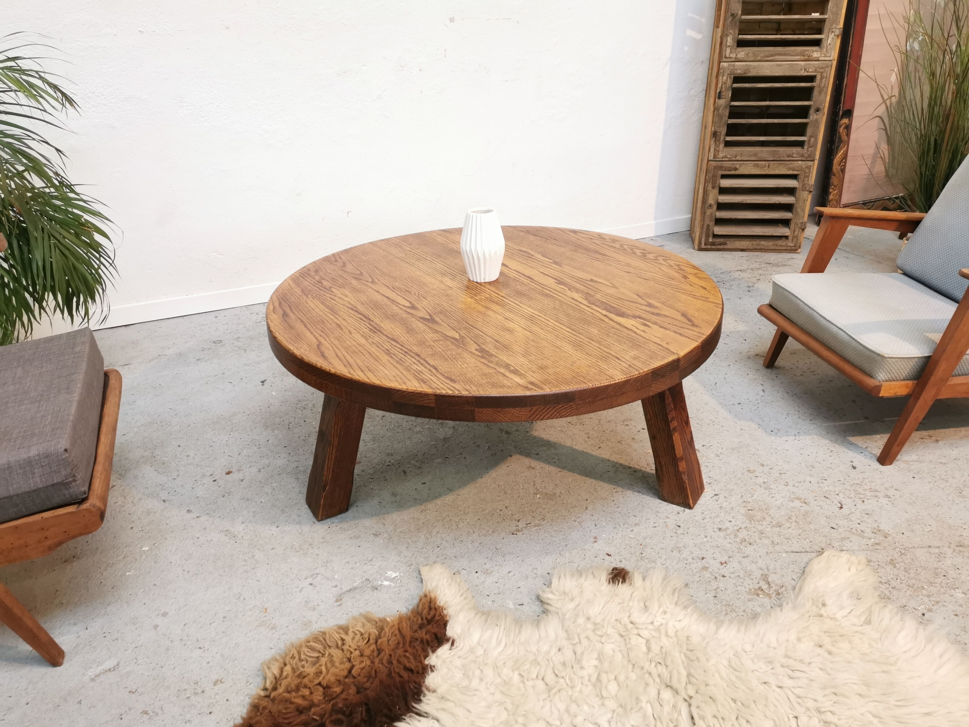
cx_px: 484
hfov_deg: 65.3
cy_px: 364
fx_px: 756
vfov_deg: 51.4
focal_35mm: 27
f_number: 1.8
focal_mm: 5.58
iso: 250
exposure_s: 1/50
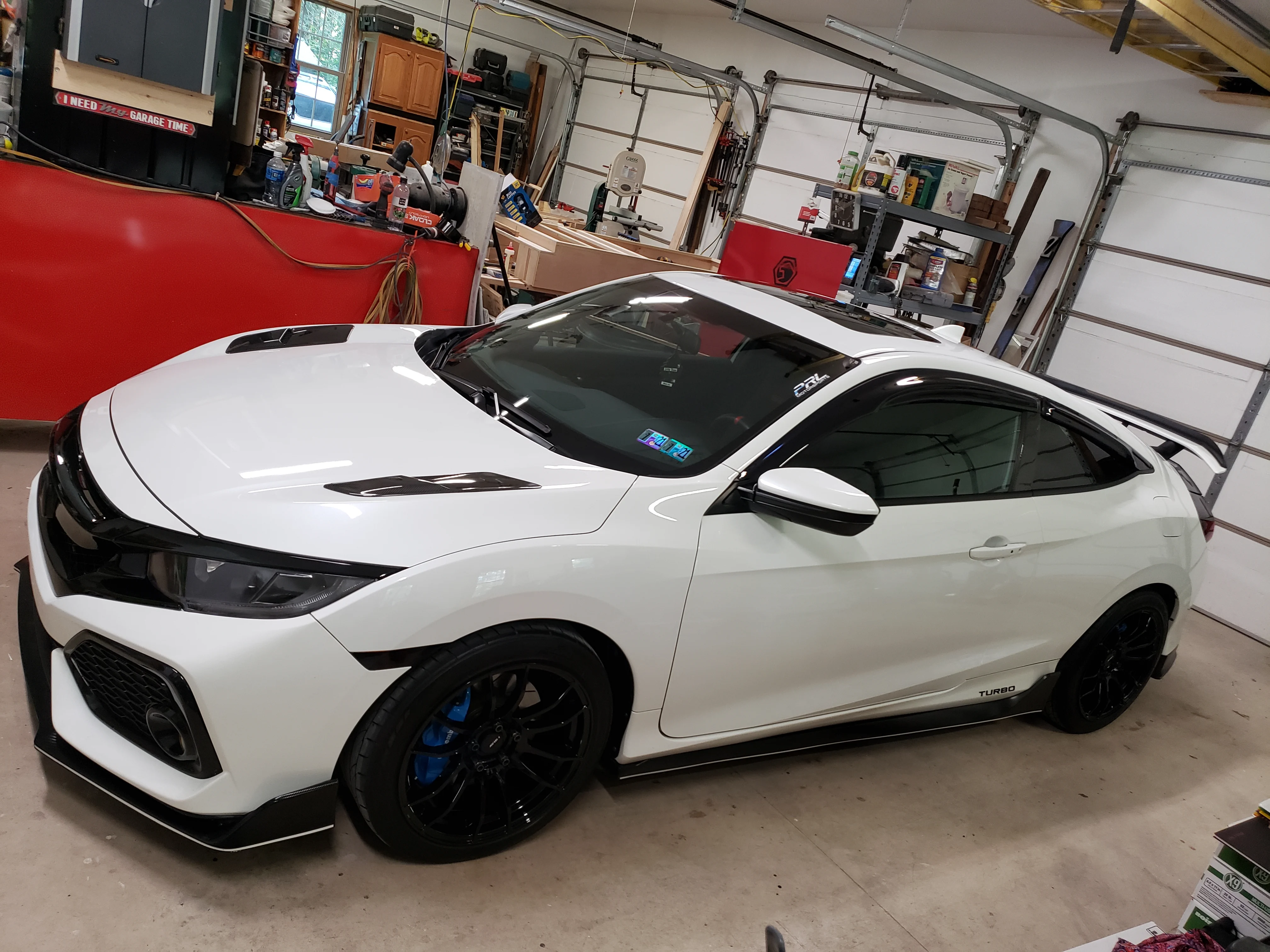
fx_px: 954
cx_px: 635
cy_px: 476
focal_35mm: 26
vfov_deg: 53.1
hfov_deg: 67.3
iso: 250
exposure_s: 1/60
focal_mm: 4.3
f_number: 1.5
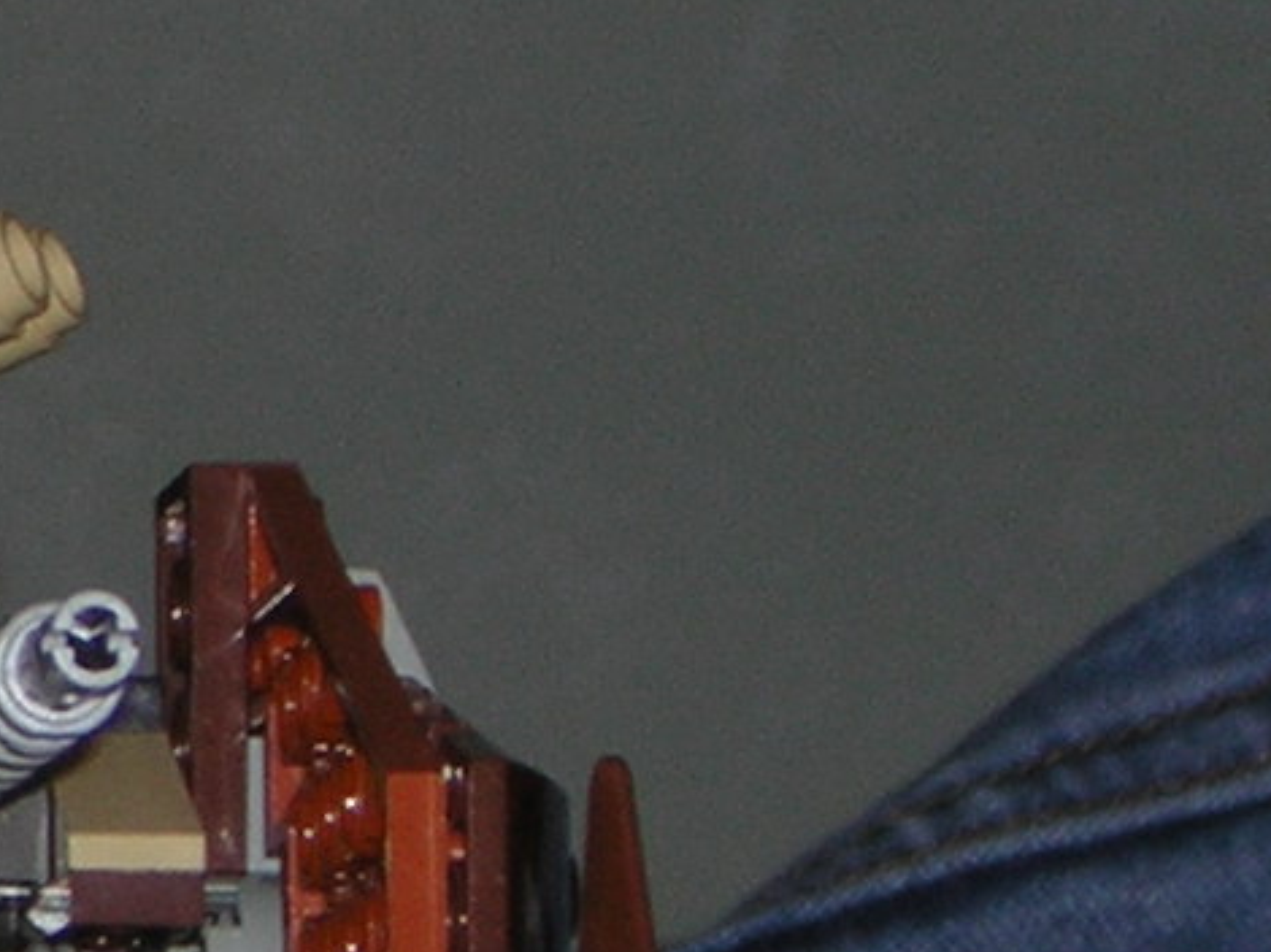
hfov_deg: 5.3
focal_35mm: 368
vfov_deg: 4.0
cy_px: 836
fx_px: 13505
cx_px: -581
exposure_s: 1/60.1
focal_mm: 14.1
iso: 50
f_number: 4.7
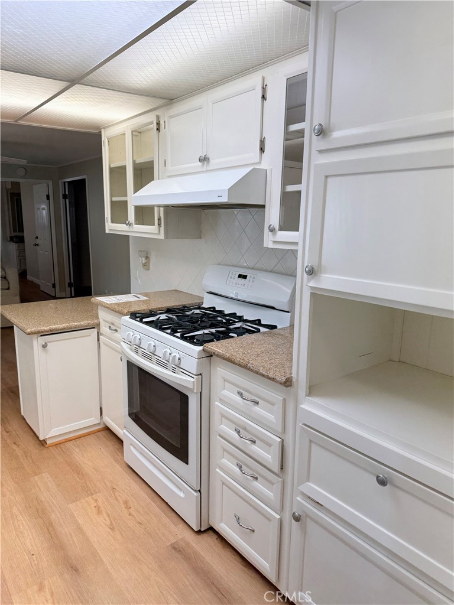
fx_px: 420
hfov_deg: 56.8
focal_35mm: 24
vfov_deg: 71.6
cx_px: 227
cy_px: 302
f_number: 1.78
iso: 80
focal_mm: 6.76
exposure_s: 1/381
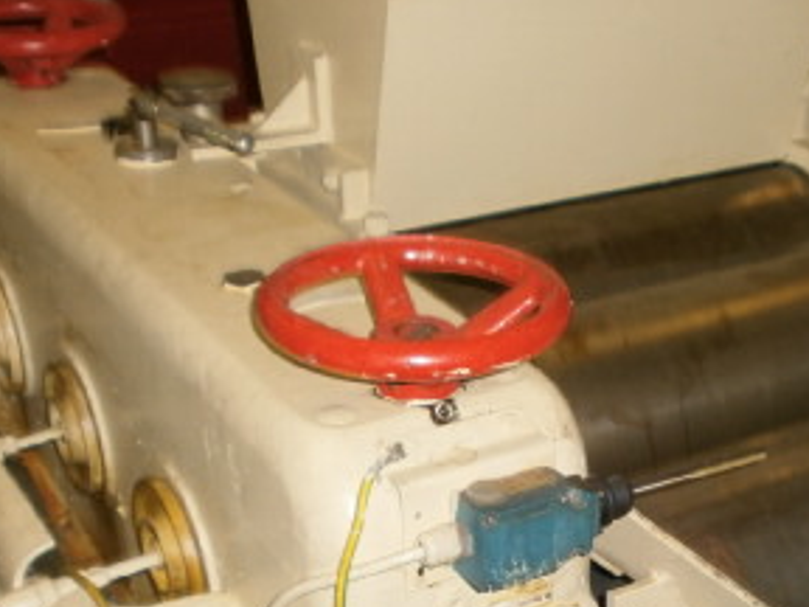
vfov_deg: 23.8
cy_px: 534
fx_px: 1402
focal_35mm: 60
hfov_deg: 31.6
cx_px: 612
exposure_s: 1/30
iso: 125
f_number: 2.9
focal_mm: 4.8
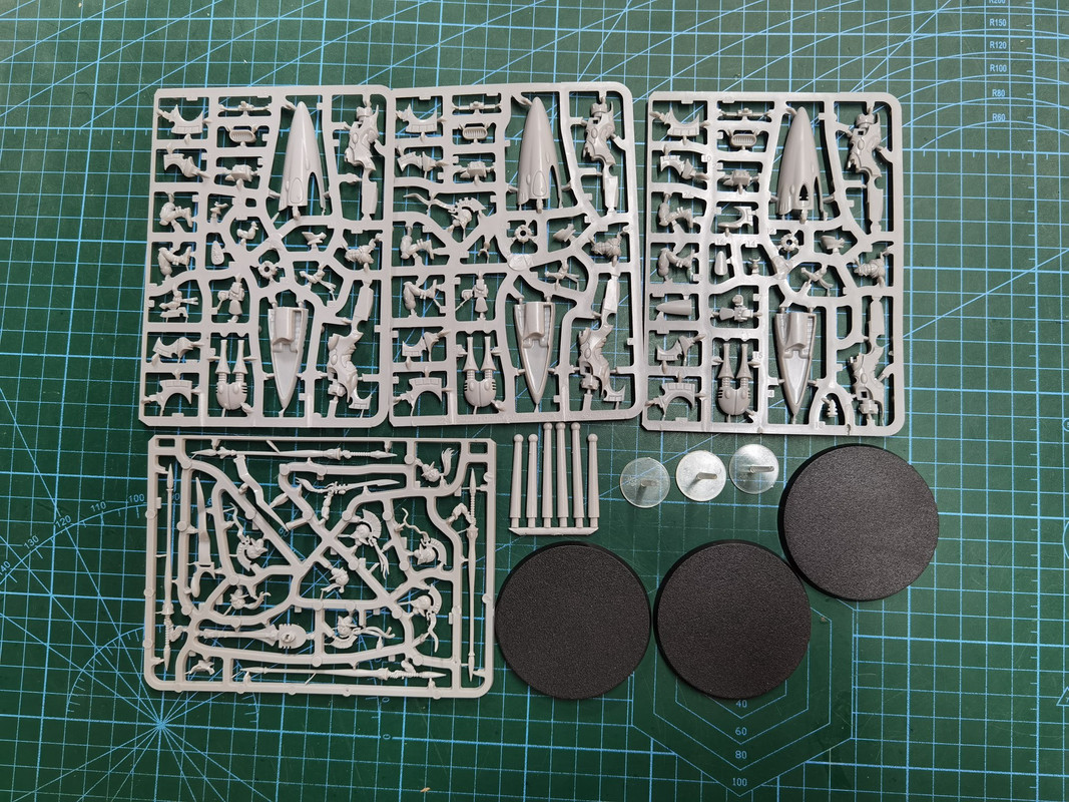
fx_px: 834
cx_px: 534
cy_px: 401
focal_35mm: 27
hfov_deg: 65.3
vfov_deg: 51.3
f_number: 1.9
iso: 200
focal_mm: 6.71
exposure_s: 1/60
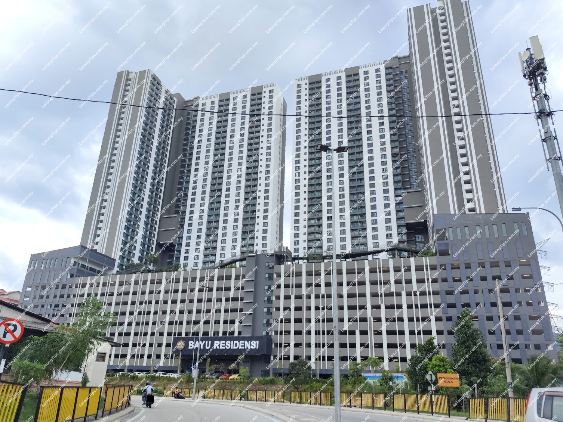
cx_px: 282
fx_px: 374
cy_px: 211
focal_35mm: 23
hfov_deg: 73.9
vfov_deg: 58.9
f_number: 1.65
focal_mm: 6.19
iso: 50
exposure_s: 1/498
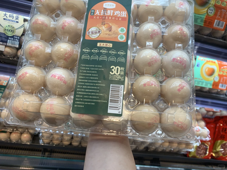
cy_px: 85
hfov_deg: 67.3
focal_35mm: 26
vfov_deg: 53.1
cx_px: 114
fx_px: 170
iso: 40
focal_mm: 4.25
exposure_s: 1/100
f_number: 1.8
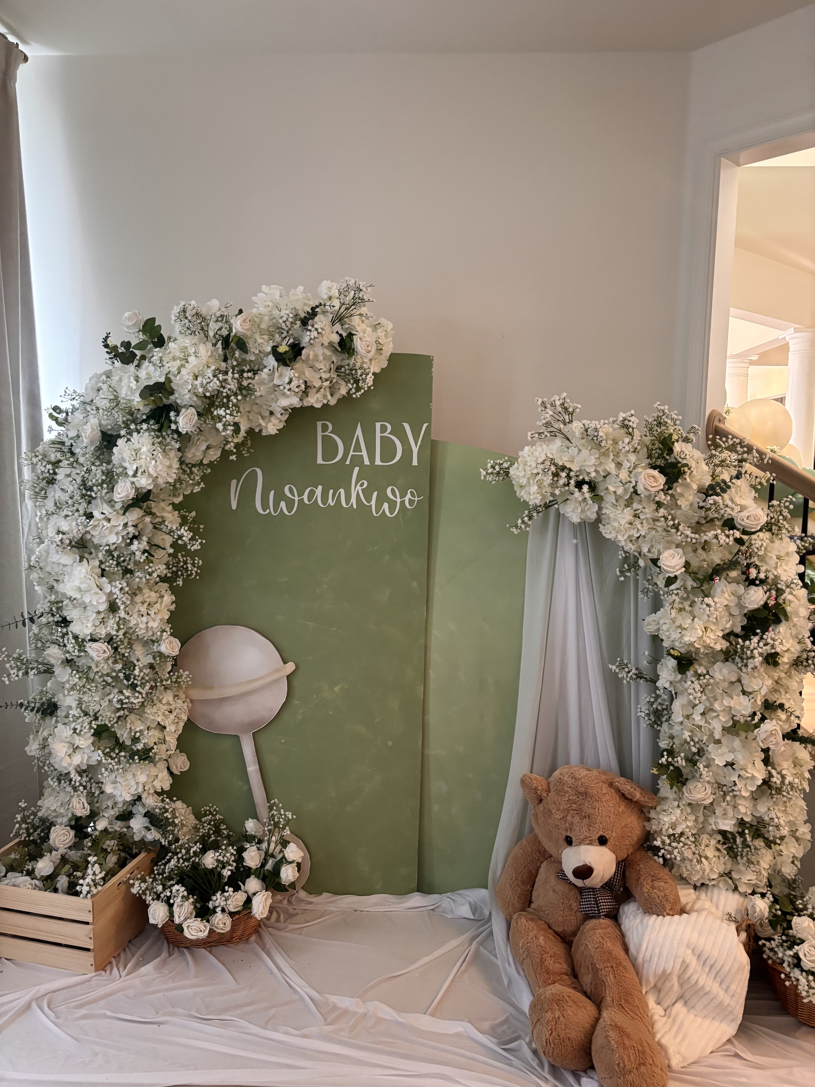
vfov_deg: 67.3
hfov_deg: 53.1
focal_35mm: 26
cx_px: 408
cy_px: 544
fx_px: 816
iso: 400
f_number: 1.6
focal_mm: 5.96
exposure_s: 1/60
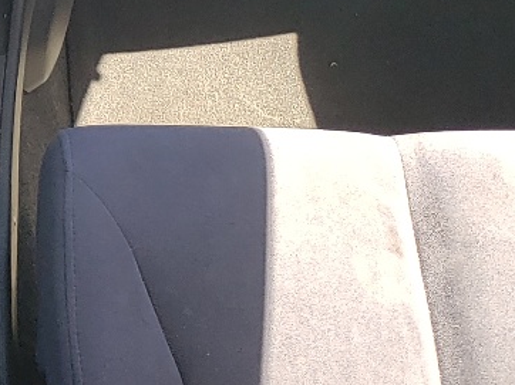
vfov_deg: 12.8
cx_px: -118
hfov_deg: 16.4
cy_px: 92
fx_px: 1710
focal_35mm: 115
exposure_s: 1/250
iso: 50
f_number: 1.5
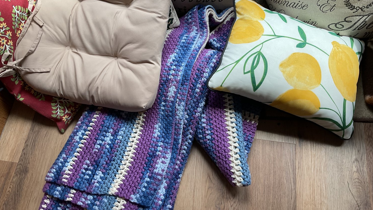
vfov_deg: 36.5
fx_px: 316
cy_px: 85
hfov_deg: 61.0
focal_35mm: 32
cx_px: 187
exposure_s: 1/120
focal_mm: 3
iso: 25
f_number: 1.8
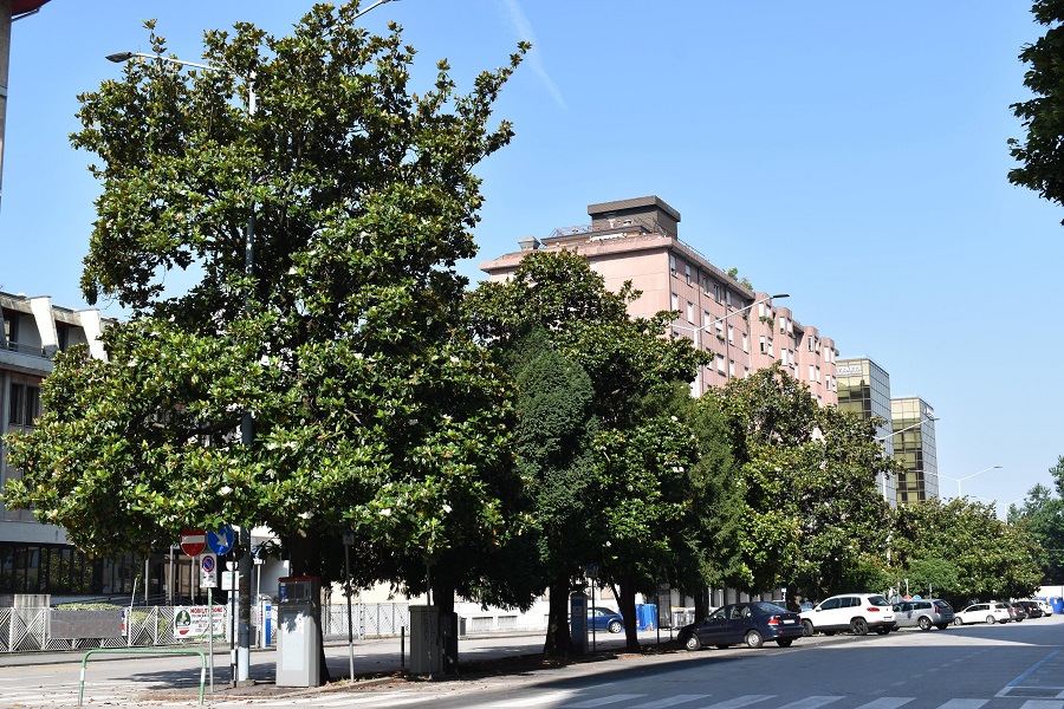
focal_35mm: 45
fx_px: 1330
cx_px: 532
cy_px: 354
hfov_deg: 43.6
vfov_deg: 29.9
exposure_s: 1/320
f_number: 9
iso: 200
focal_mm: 30
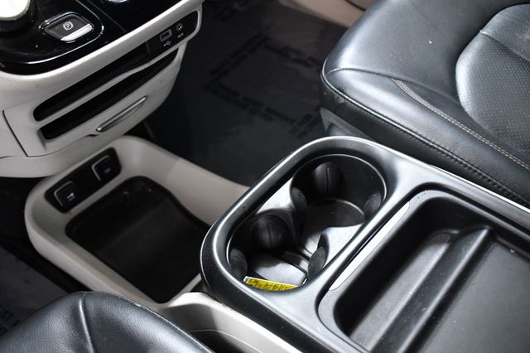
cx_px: 265
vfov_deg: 34.2
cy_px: 176
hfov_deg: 49.6
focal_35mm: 39
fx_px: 574
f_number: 4
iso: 2500
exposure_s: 1/60
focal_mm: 26
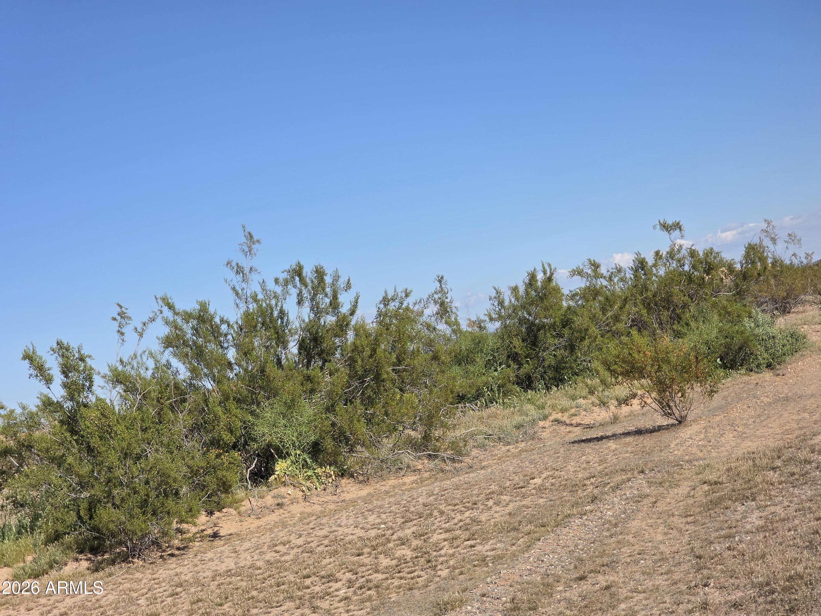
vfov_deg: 21.3
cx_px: 410
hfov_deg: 28.2
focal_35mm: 69
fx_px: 1636
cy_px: 308
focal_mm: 7.9
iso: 50
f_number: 2.4
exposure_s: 1/3042
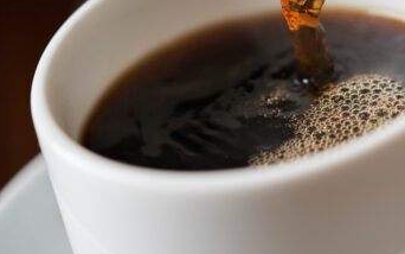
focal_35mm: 161
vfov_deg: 8.1
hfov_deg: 13.0
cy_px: 59
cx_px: 295
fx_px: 1778
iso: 100
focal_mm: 90
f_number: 3.5
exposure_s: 1/125
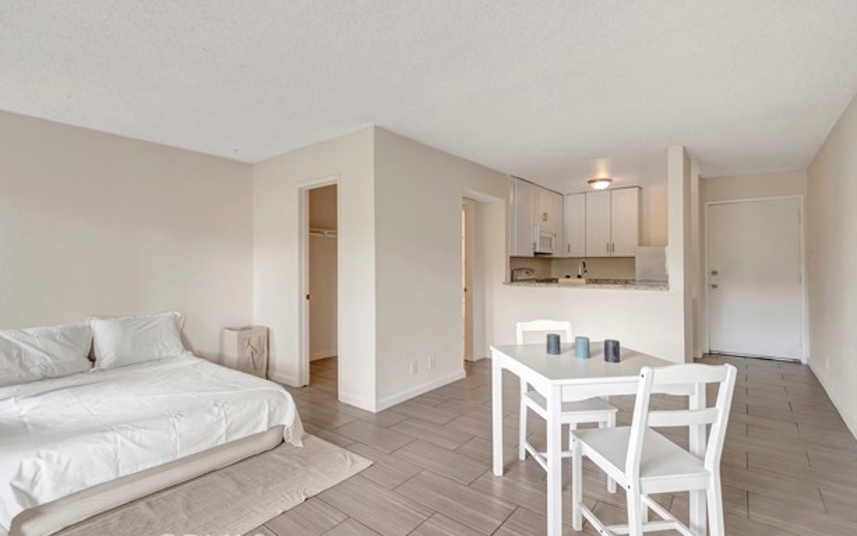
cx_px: 413
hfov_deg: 94.3
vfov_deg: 68.0
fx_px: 397
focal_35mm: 17
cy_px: 269
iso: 400
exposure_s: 1/10
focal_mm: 16
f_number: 8
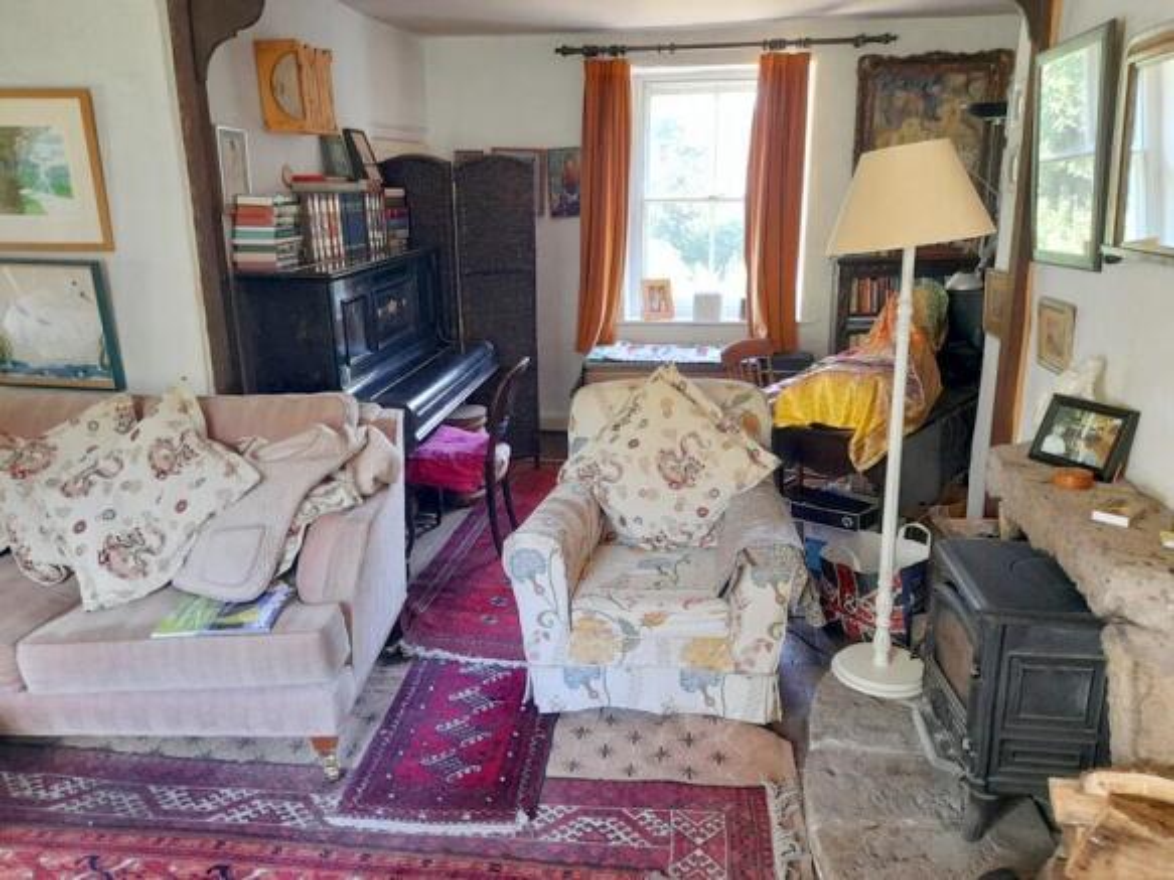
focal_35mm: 25
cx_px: 587
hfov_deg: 69.4
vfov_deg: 54.9
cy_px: 440
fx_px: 848
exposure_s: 1/60
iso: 400
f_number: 2
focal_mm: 4.6
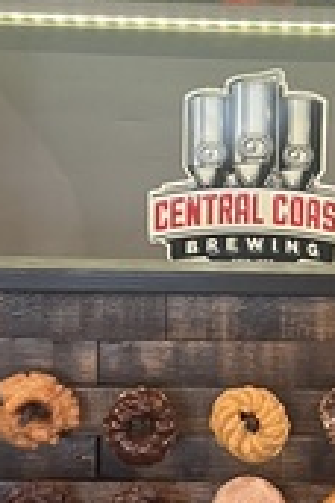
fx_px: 1326
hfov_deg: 14.2
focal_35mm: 95
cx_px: 306
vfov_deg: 21.4
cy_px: 303
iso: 320
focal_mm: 5.7
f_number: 1.5
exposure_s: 1/60
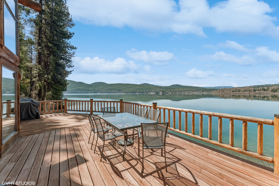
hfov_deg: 100.4
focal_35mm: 15
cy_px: 93
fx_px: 116
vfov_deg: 77.3
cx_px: 140
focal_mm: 10
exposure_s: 1/1600
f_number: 6.3
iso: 200
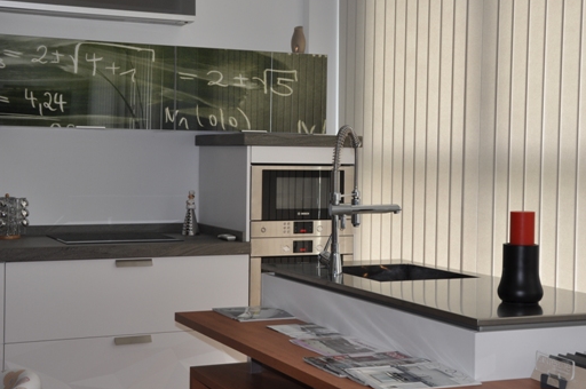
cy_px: 182
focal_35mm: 60
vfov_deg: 22.6
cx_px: 300
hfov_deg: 33.4
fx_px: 975
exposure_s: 1/3
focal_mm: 32
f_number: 13
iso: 200
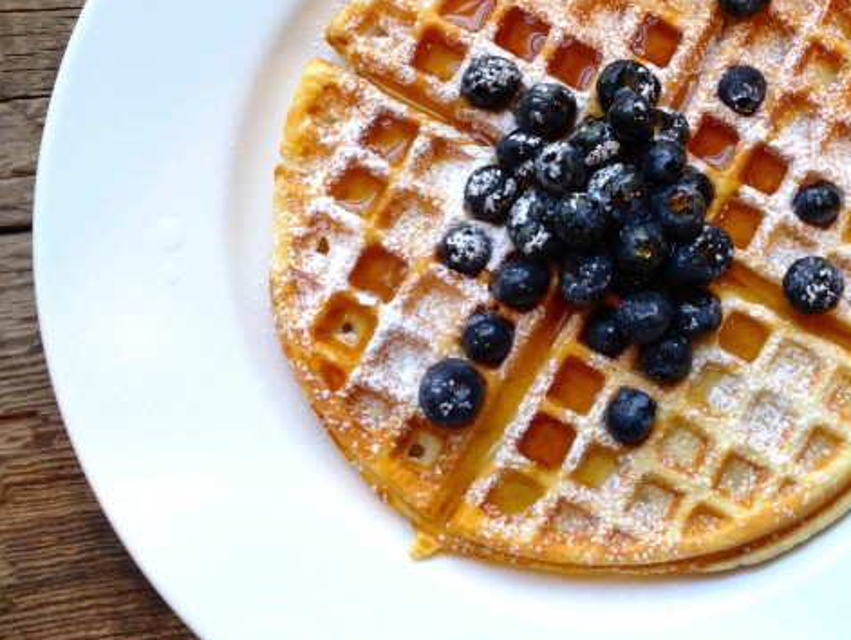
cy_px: 240
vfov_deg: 29.6
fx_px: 1206
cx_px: 631
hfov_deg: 38.0
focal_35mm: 49
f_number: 2.4
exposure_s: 1/30
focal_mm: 4.12
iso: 64
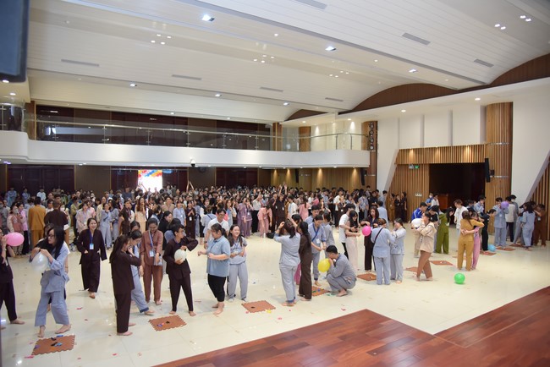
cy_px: 184
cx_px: 275
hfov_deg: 73.7
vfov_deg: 53.2
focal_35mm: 24
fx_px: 367
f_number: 4
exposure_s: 1/200
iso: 1250
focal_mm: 24
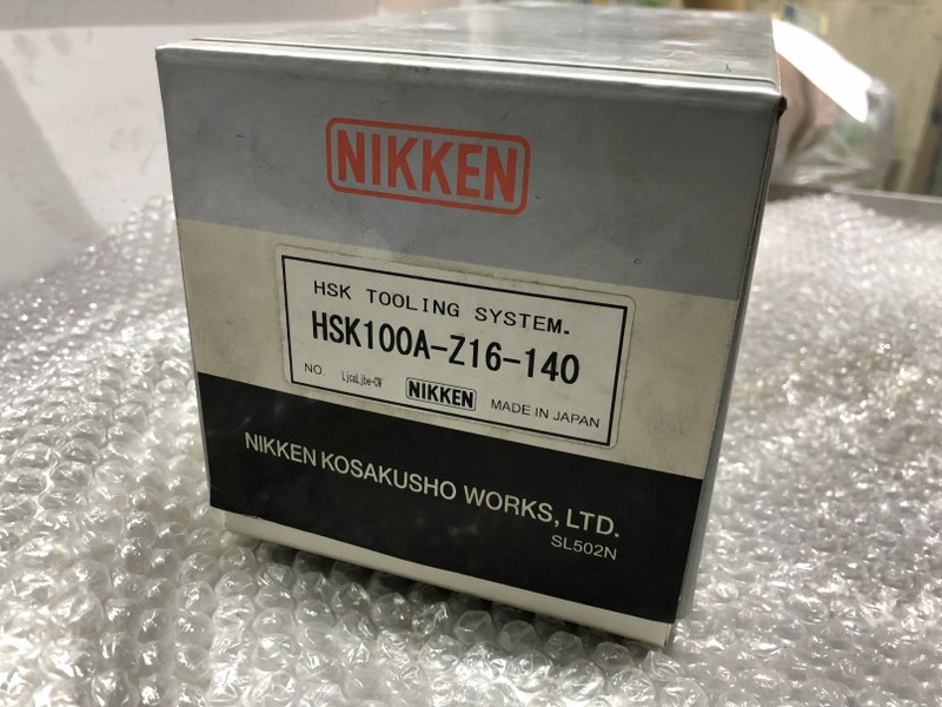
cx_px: 471
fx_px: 762
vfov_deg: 49.7
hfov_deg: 63.4
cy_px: 354
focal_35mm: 28
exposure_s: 1/15
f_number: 1.8
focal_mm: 4
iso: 80
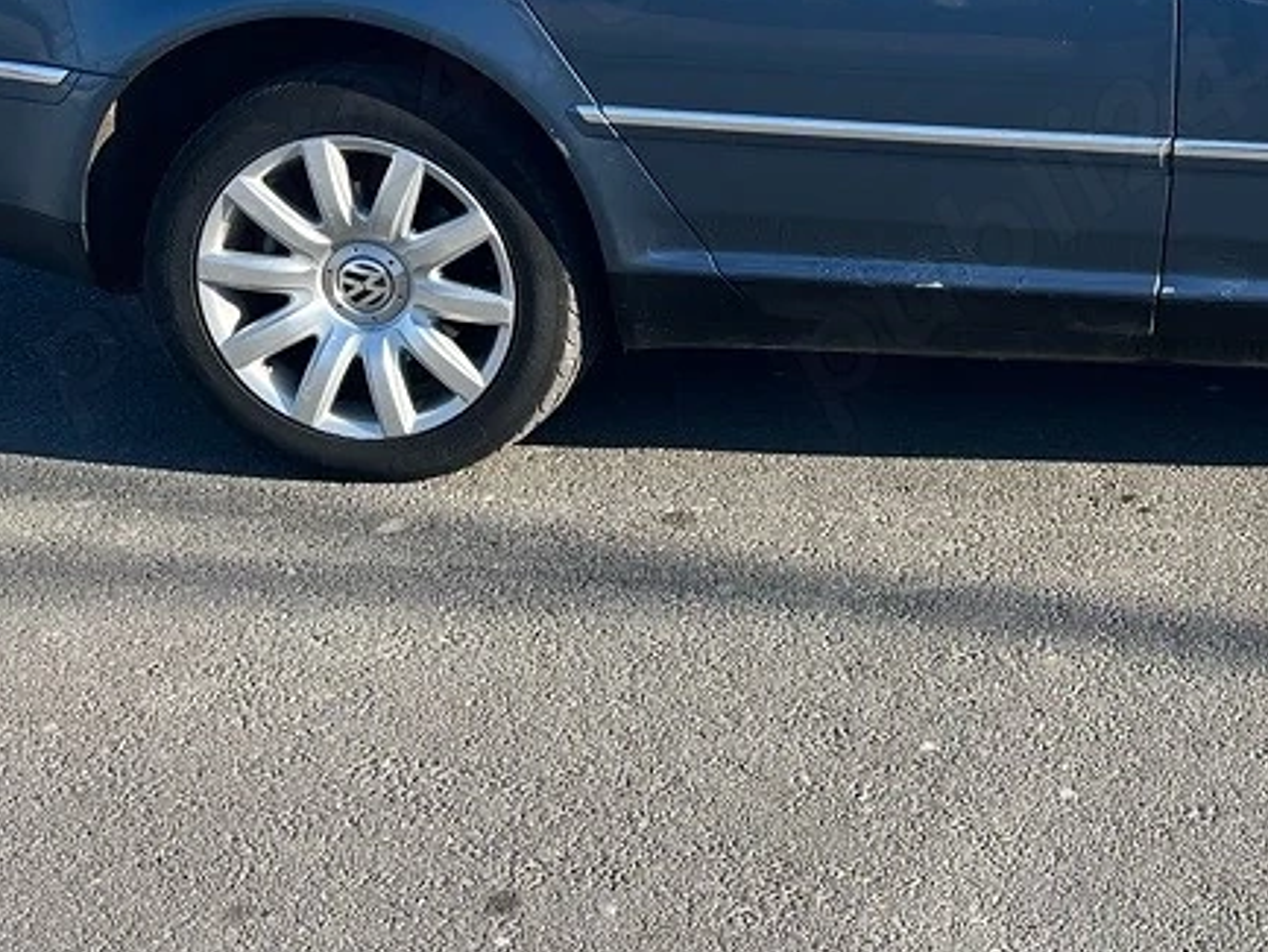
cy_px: 190
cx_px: 1294
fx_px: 2198
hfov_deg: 29.8
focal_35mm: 60
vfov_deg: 24.1
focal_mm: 5.1
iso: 50
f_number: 1.6
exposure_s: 1/1536
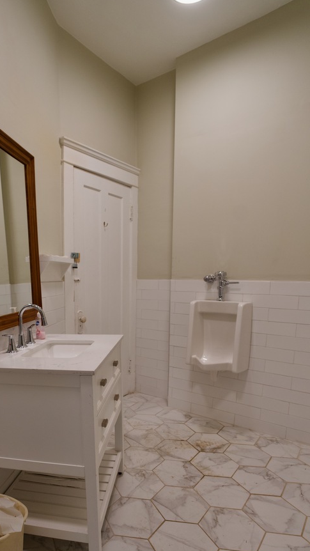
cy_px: 330
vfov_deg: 82.9
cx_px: 100
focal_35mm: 21
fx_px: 307
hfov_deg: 52.5
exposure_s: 1/160
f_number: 4
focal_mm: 16
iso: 800
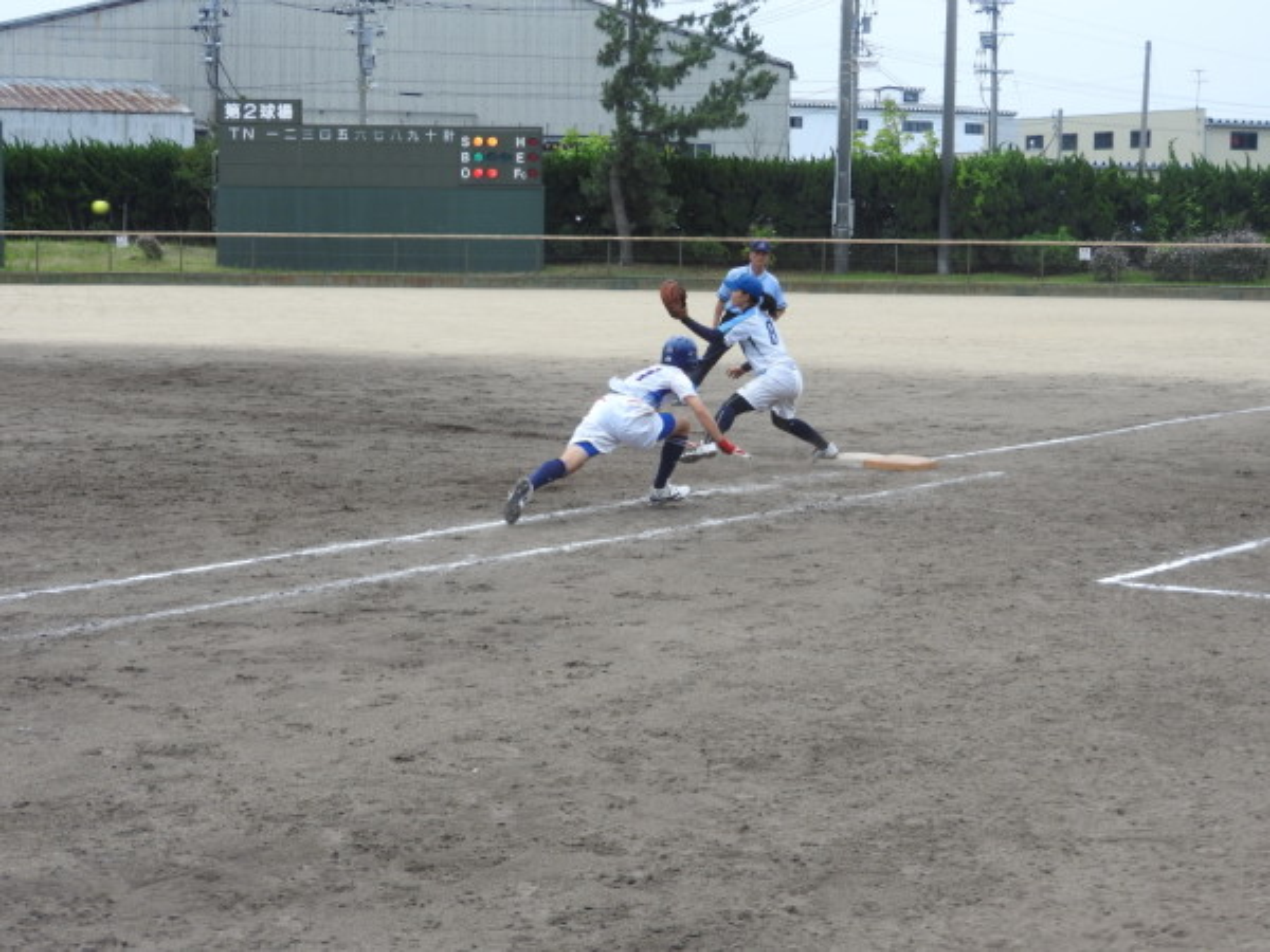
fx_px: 2568
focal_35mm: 70
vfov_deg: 21.0
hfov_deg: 27.8
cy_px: 476
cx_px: 635
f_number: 4.5
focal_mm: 12.5
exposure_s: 1/400
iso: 100
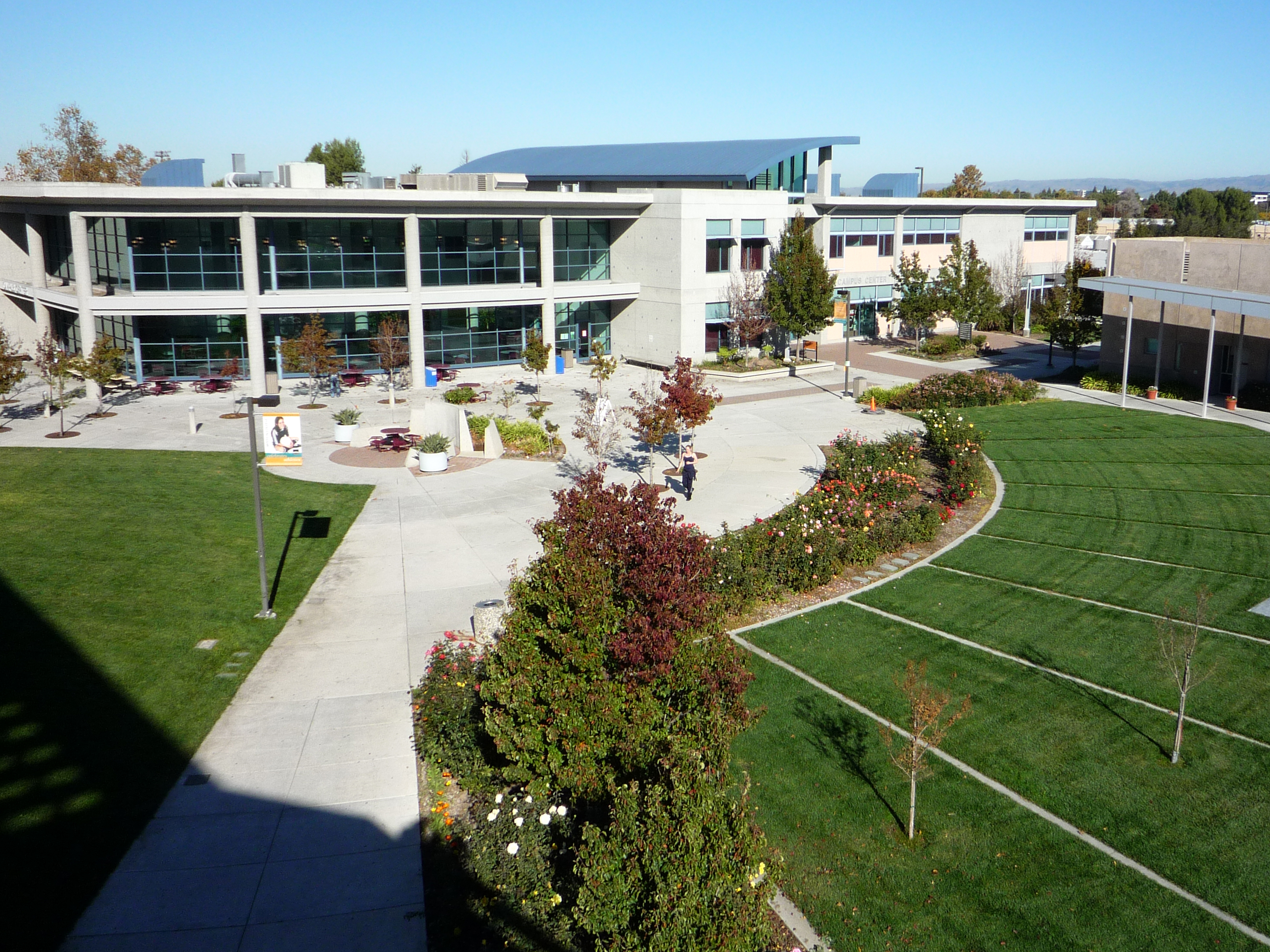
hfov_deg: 57.9
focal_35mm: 31
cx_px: 760
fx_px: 1137
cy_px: 438
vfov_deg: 45.4
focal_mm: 4.4
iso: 100
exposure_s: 1/800
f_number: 5
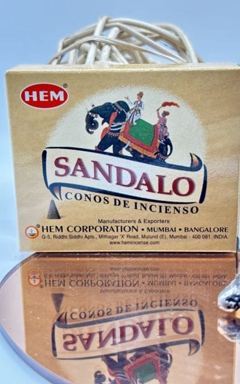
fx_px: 586
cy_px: 193
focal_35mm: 56
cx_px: 127
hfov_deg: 23.1
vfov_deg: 36.3
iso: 64
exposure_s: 1/50
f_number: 1.6
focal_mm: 5.96
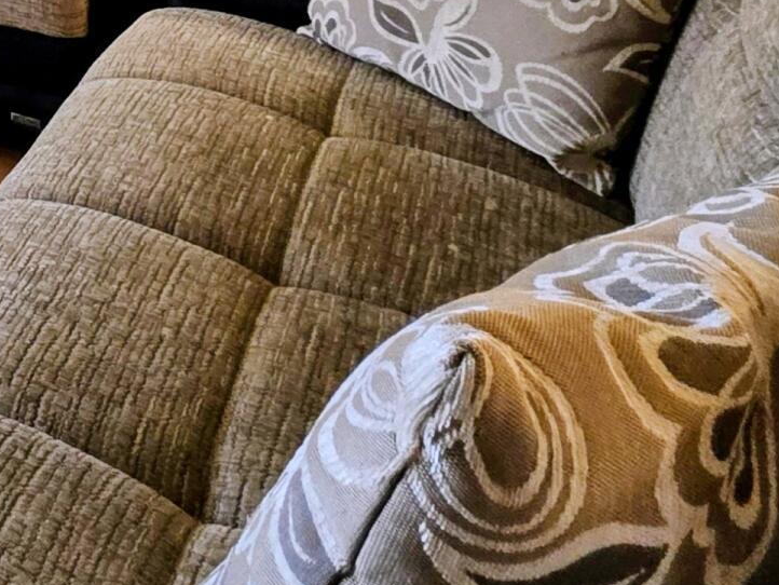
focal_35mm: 54
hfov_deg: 24.8
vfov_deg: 20.4
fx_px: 1216
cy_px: -432
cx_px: -462
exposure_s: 1/120
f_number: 1.9
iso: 250
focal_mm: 2.2
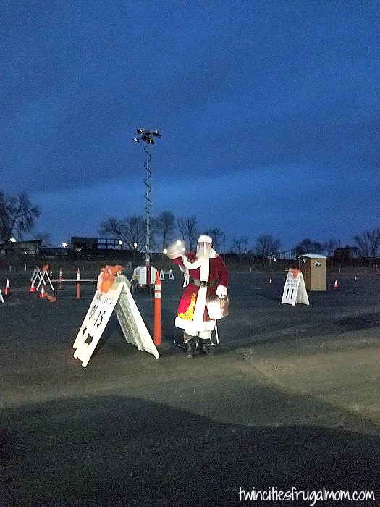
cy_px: 254
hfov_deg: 53.1
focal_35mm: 26
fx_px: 381
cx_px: 190
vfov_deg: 67.3
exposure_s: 1/10
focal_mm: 4.2
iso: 400
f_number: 1.7
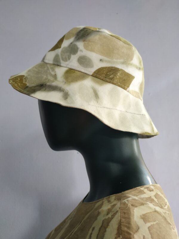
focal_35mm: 24
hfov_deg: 56.8
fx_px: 165
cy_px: 120
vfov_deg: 71.6
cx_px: 90
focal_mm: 3.94
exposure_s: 1/25
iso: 400
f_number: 1.9
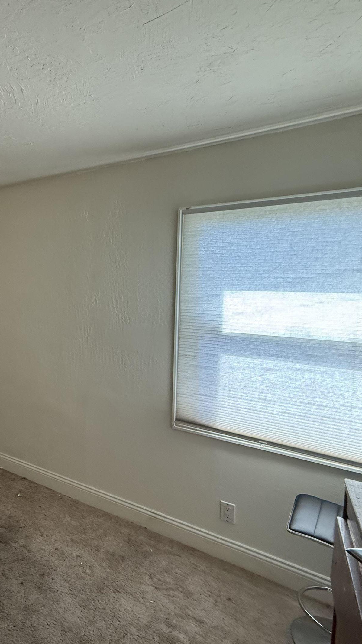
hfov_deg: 42.7
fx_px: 375
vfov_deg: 81.1
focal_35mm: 22
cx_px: -16
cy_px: 301
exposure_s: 1/99
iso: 320
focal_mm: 2.22
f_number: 2.2
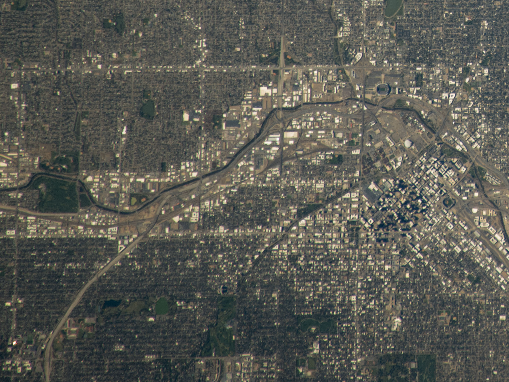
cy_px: -134
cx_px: 639
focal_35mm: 1499
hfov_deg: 1.3
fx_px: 22042
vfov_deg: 1.0
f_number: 6.3
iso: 500
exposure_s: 1/640
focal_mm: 500
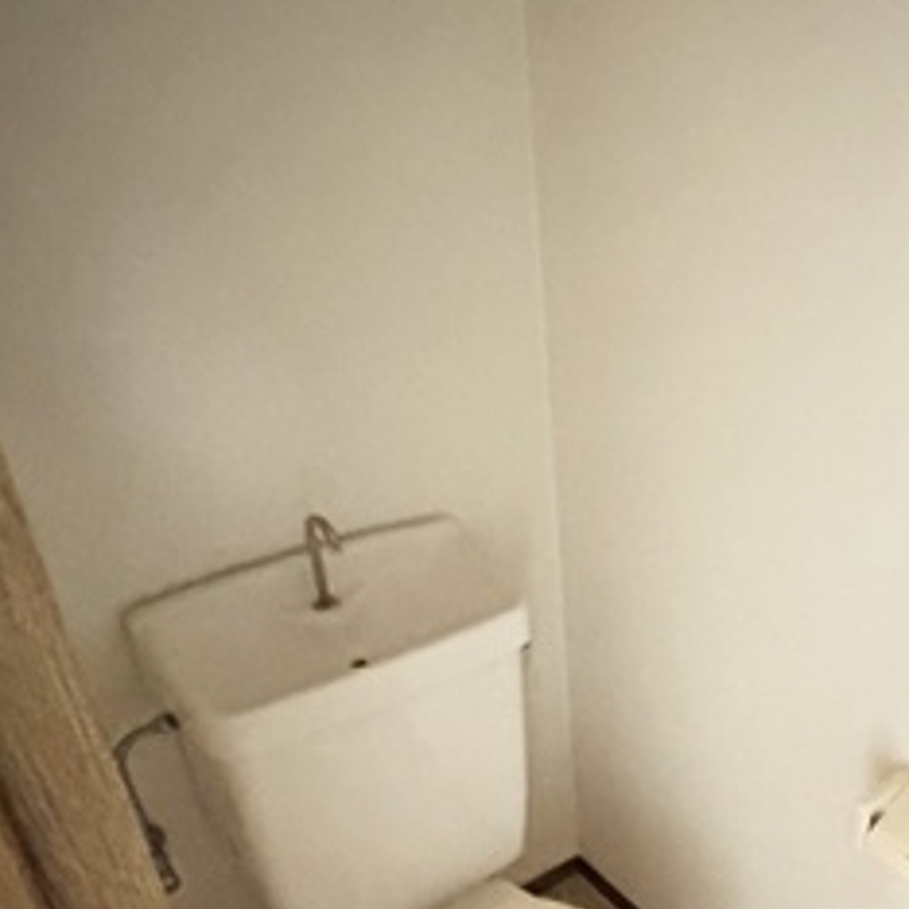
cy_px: 651
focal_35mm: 37
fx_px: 1099
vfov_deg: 43.8
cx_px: 855
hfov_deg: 40.7
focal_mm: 2.22
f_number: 2.2
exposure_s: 1/30
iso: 1600
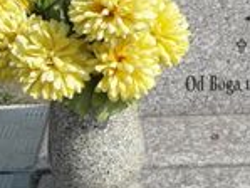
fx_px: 744
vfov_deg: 14.3
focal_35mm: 103
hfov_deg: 18.4
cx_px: 268
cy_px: 45
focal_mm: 5.2
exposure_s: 1/750
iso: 80
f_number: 4.4
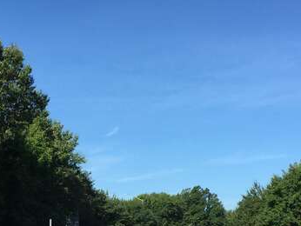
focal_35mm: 67
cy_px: 176
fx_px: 583
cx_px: 106
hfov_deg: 28.8
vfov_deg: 21.7
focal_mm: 4.15
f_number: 2.2
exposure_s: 1/1721
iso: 32
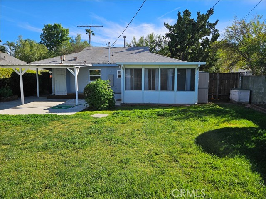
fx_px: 177
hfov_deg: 73.9
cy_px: 100
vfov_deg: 58.9
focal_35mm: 23
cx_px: 133
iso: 32
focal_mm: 5.4
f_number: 1.8
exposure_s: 1/2000
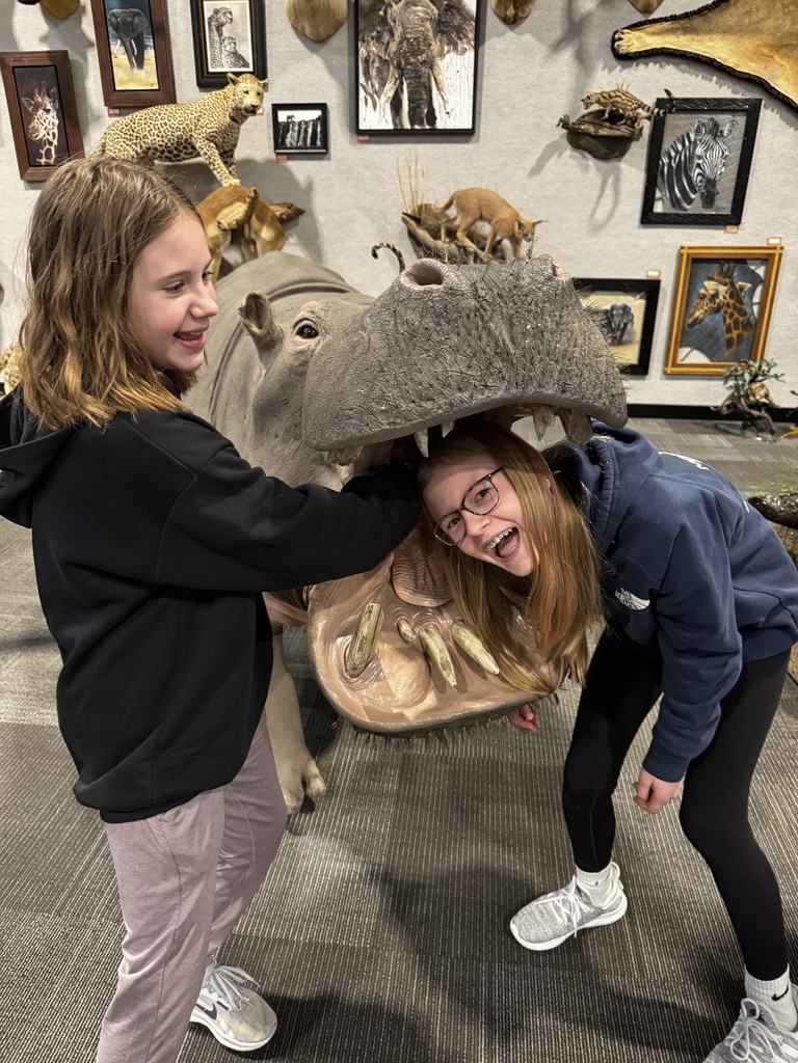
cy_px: 532
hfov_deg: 56.8
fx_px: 738
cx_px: 399
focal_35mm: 24
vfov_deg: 71.6
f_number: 1.78
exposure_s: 1/60
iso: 640
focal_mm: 6.76
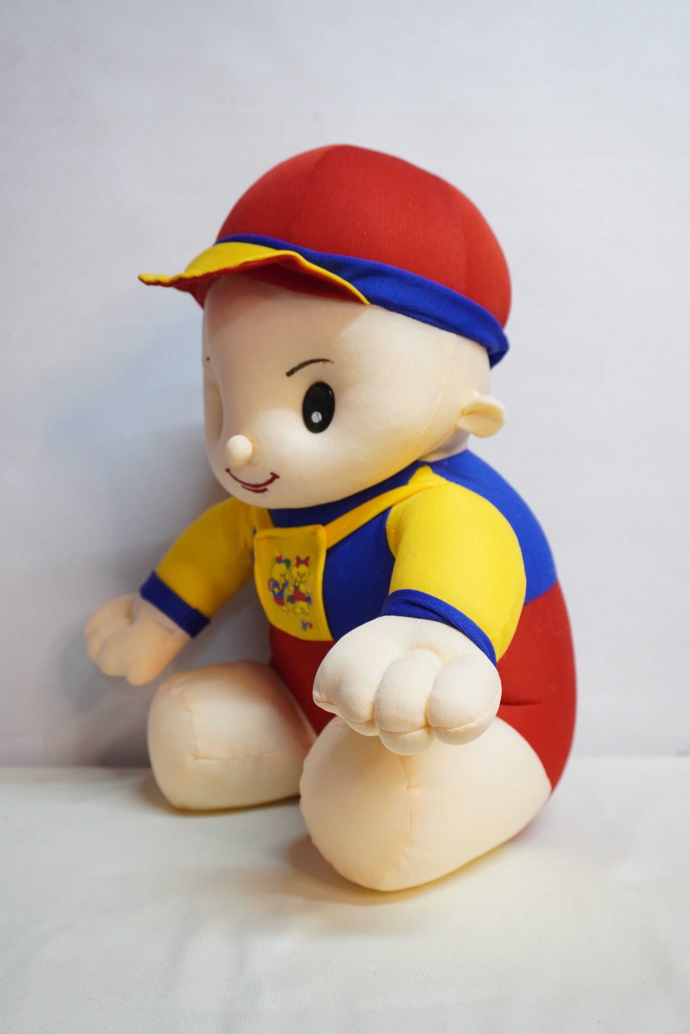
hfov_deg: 40.0
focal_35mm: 33
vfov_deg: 57.2
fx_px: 949
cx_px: 345
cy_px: 517
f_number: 5
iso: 800
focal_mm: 22
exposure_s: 1/25
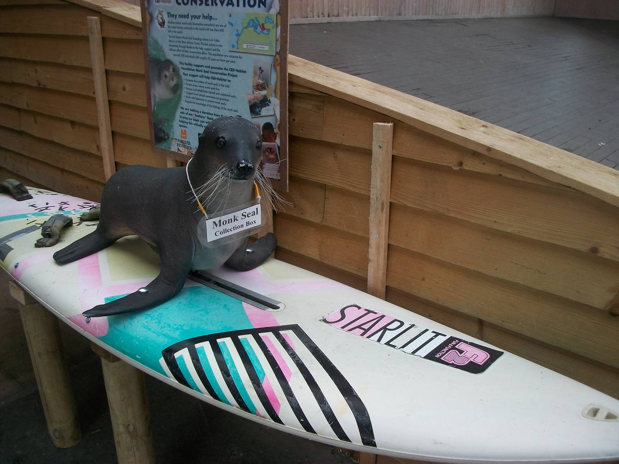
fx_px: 572
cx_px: 310
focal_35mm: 32
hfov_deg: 56.8
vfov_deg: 44.2
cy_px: 232
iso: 80
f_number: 2.9
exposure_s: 1/160
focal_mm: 5.7
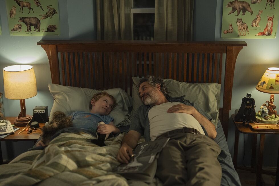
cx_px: 140
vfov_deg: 27.0
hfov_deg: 39.6
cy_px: 93
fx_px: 387
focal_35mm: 50
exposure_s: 1/200
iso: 3200
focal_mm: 50
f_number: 1.4
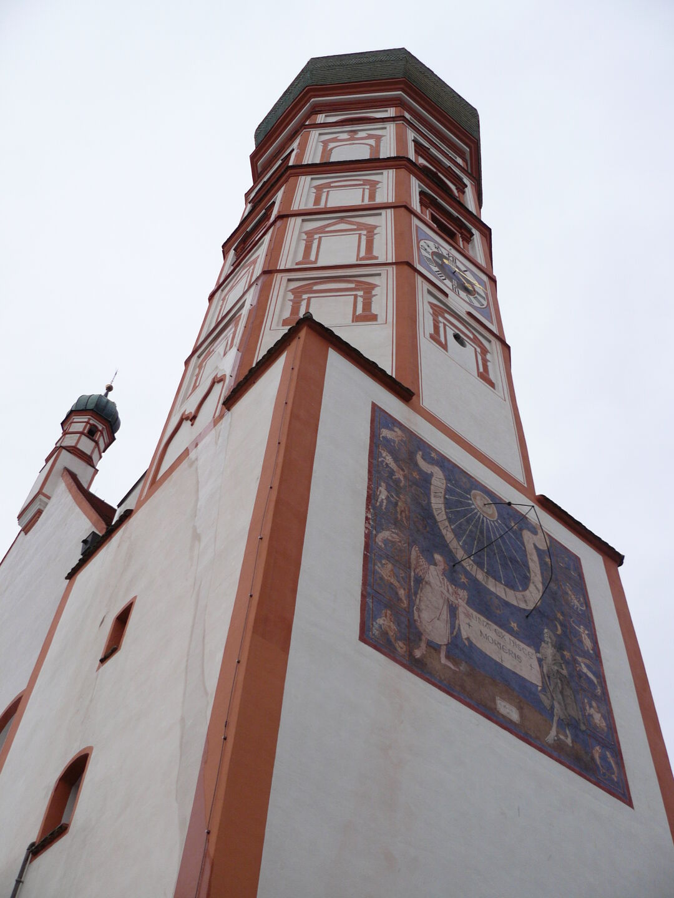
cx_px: 337
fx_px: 935
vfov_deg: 51.4
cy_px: 449
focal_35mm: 36
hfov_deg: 39.7
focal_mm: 6
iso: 100
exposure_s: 1/40
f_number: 2.8
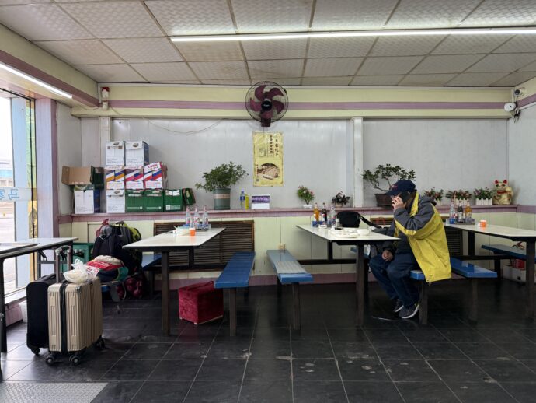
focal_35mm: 24
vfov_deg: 56.8
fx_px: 372
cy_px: 202
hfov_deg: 71.6
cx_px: 268
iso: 200
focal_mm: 6.76
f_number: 1.78
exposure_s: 1/192
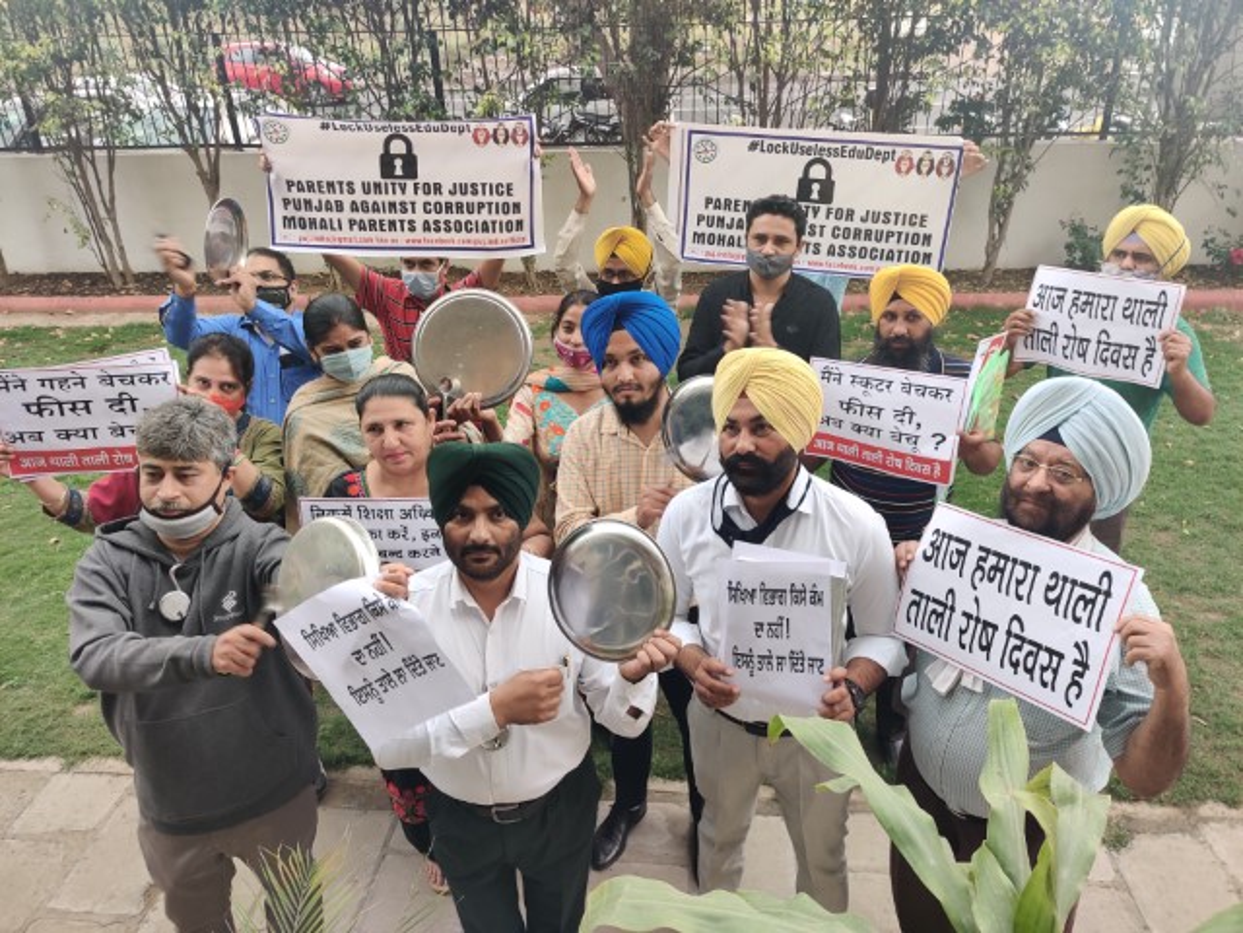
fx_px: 970
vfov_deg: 51.4
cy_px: 466
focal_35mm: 27
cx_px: 622
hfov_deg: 65.3
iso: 125
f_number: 1.65
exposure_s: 1/50
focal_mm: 4.75
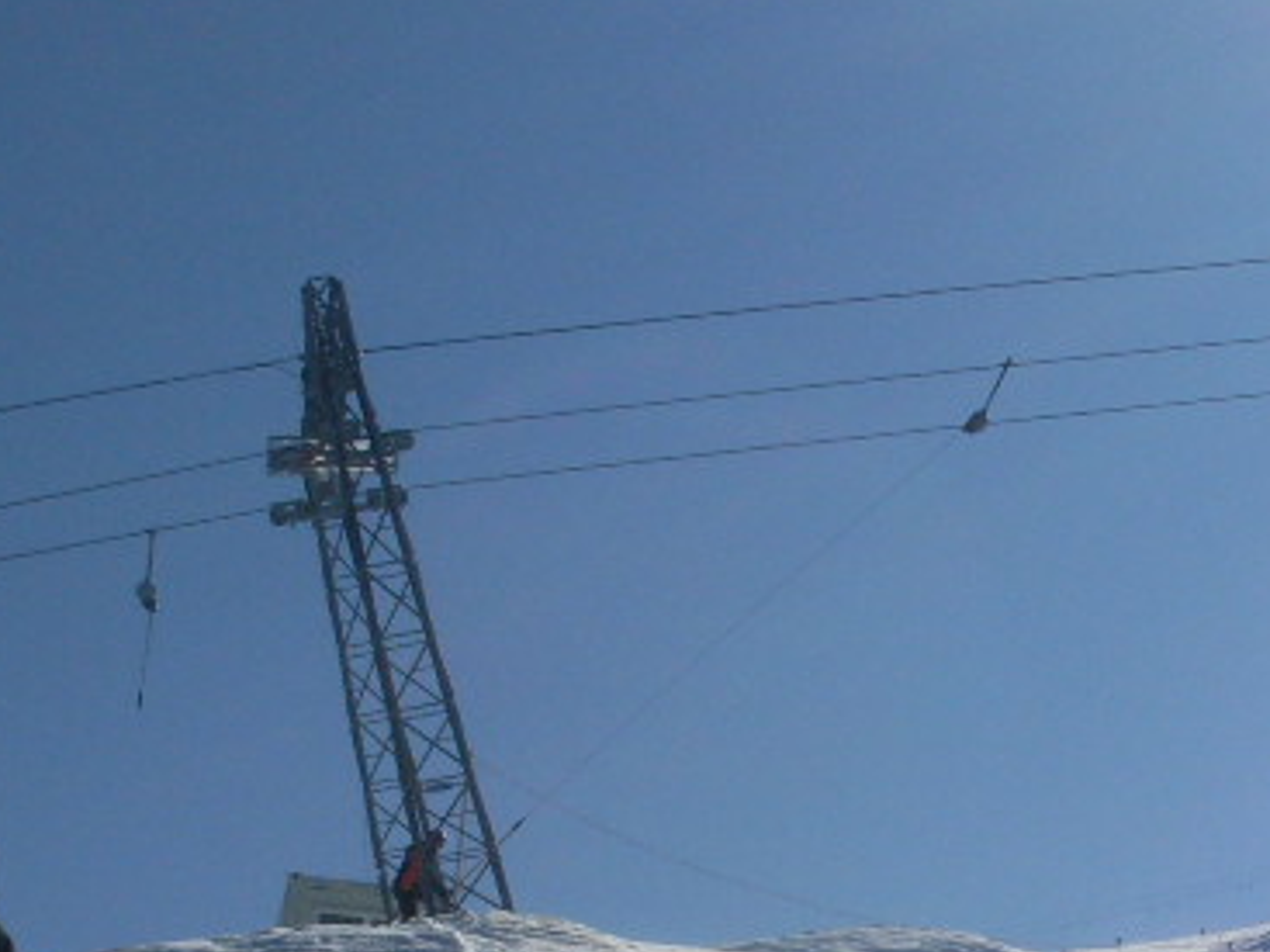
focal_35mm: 106
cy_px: 1115
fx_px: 3888
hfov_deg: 18.1
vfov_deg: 13.6
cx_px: 1280
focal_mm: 6.3
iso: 80
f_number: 8.4
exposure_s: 1/750
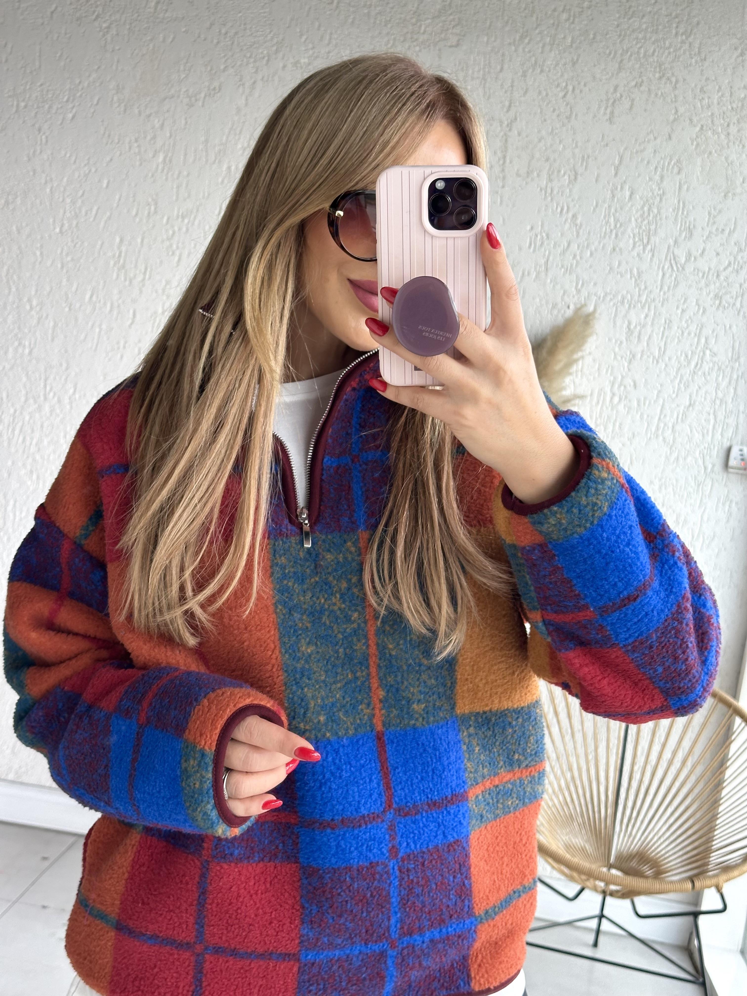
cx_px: 374
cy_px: 498
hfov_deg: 30.3
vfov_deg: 39.7
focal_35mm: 48
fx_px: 1381
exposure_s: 1/171
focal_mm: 6.86
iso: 80
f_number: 1.78
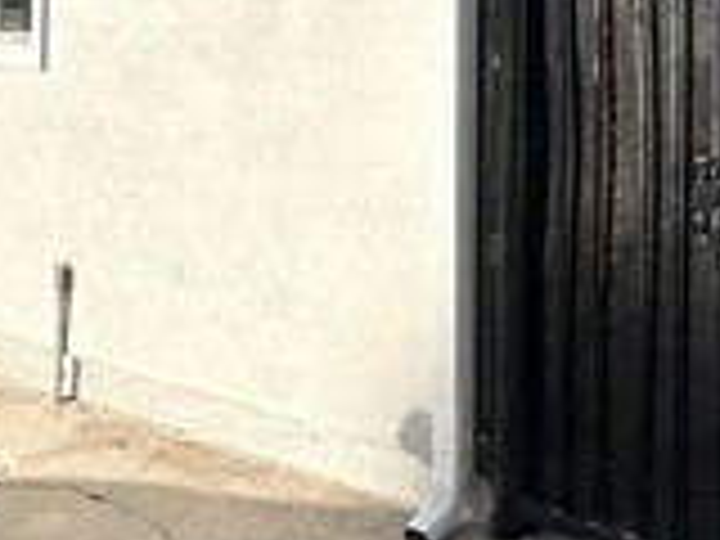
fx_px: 1165
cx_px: 688
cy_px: -54
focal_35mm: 56
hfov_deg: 32.1
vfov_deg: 24.4
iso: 50
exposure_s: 1/2212
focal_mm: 2.22
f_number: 2.2
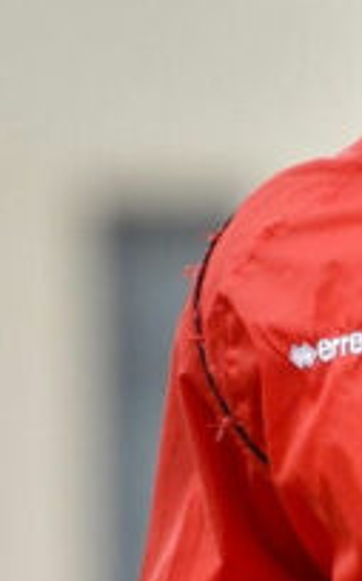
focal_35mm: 751
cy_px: 289
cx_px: 613
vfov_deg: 2.8
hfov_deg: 1.7
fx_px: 11888
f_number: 2.8
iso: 640
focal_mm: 200
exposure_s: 1/5000
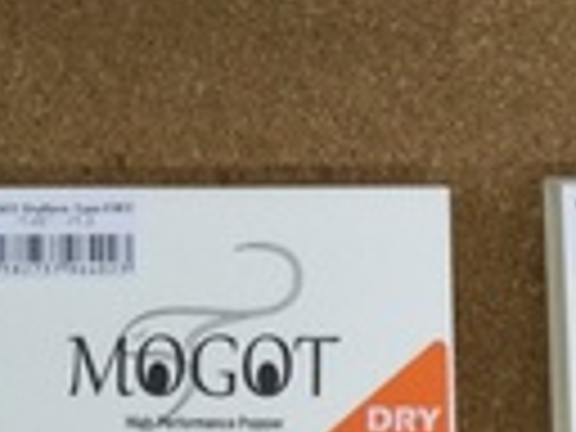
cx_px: -14
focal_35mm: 145
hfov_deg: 13.4
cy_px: 76
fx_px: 2413
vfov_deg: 10.2
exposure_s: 1/40
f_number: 2.4
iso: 25
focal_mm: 3.3
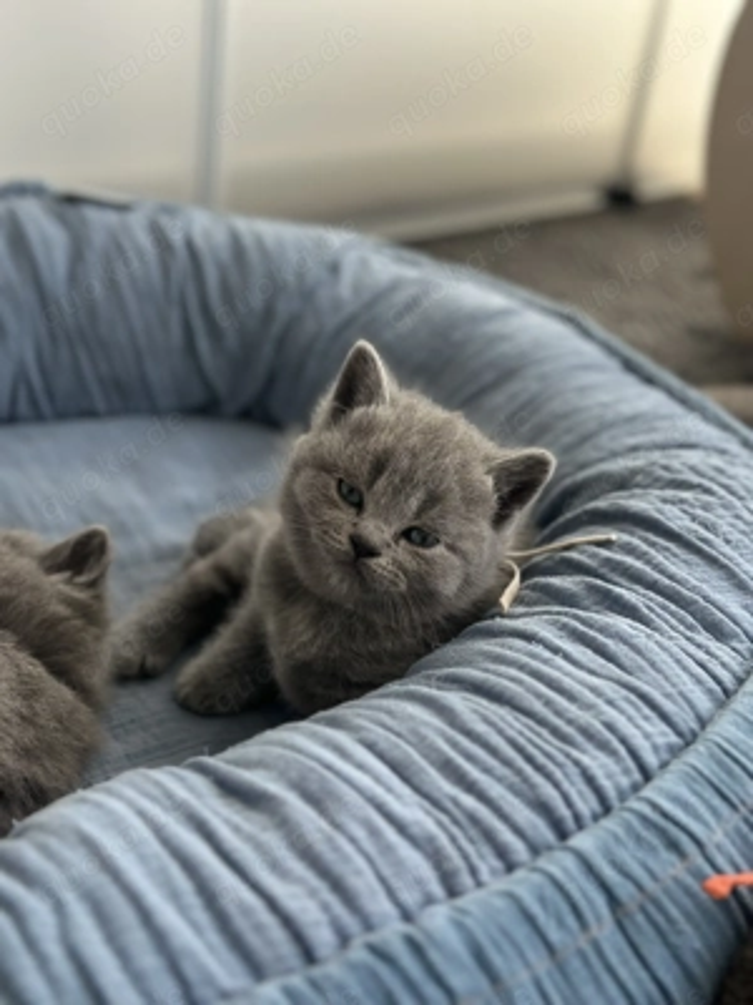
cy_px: 502
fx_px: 1392
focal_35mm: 48
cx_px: 376
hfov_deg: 30.3
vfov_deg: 39.7
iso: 80
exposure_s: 1/176
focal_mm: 6.86
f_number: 1.78
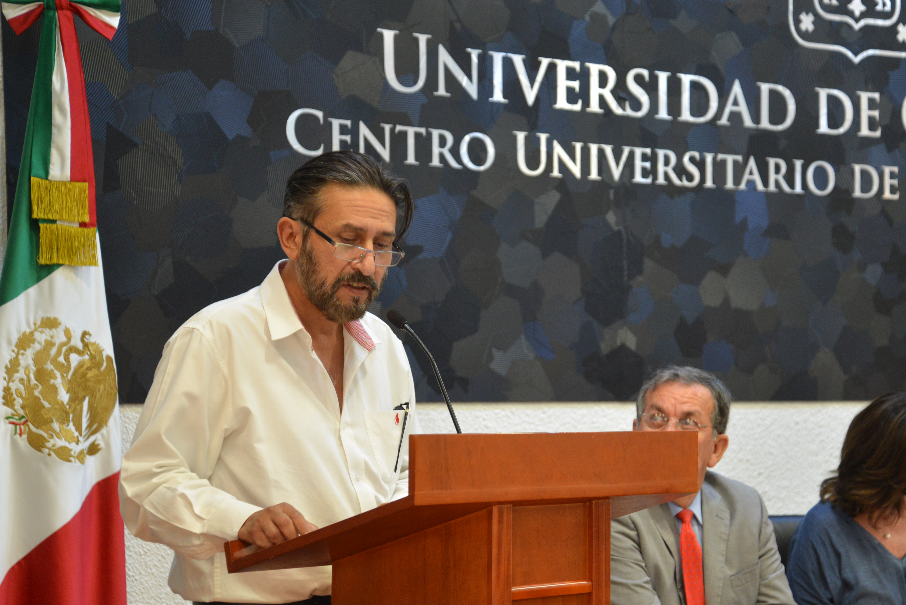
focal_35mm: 78
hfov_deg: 25.9
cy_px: 371
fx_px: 1964
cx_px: 544
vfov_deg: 17.5
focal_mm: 62
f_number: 4.5
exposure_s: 1/15
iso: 1600
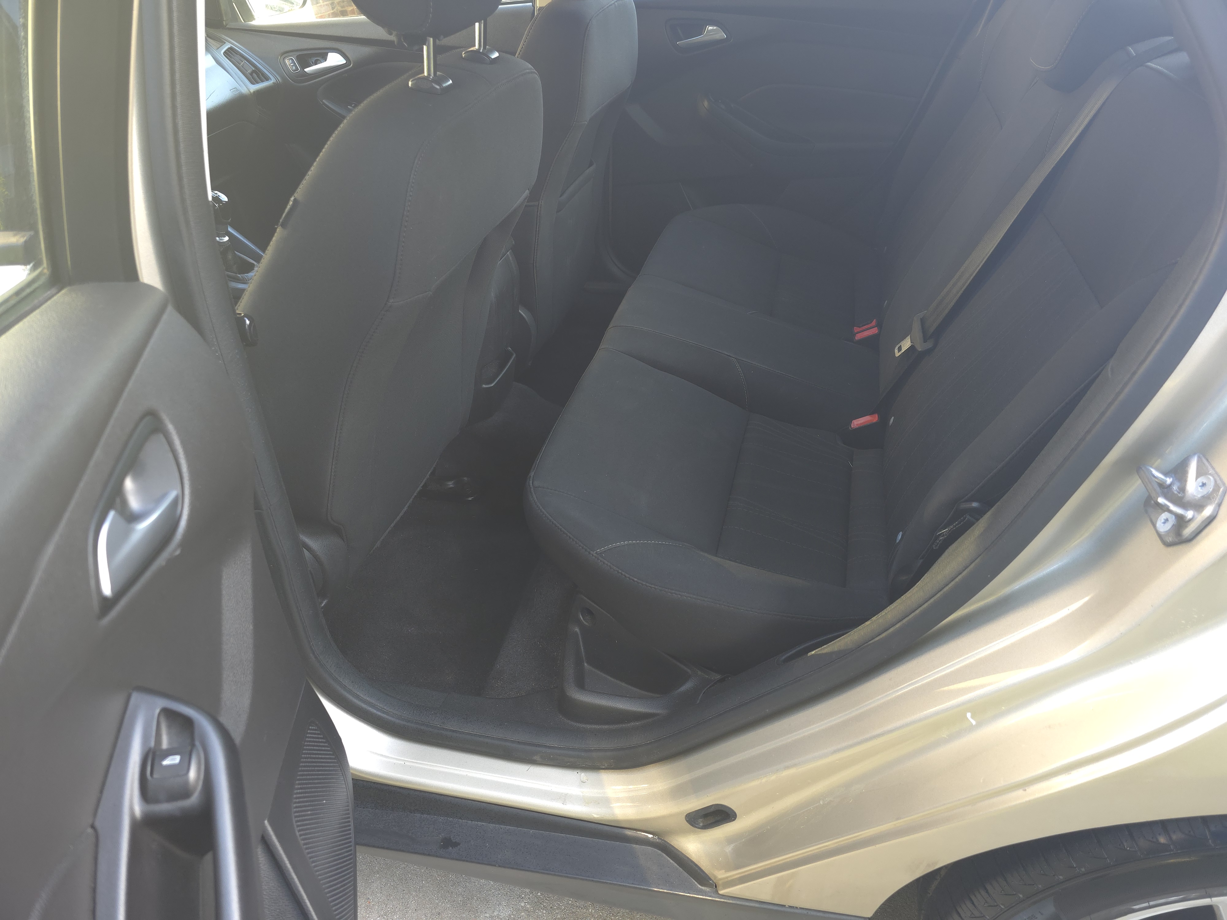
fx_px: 815
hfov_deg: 73.9
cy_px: 460
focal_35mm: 23
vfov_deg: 58.9
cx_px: 614
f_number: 1.7
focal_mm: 6.3
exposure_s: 1/60
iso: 100
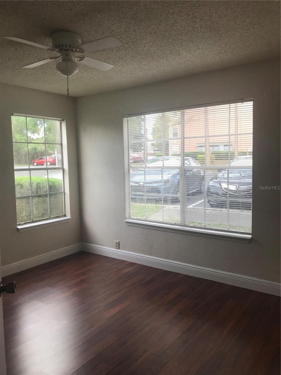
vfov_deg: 63.4
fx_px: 303
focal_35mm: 28
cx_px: 140
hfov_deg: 49.7
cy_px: 188
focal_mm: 3.99
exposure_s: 1/120
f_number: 1.8
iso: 40
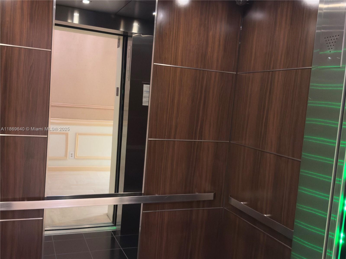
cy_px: 130
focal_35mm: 35
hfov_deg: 52.6
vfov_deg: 40.7
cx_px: 173
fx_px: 350
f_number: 1.78
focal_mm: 6.76
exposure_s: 1/30
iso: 1000
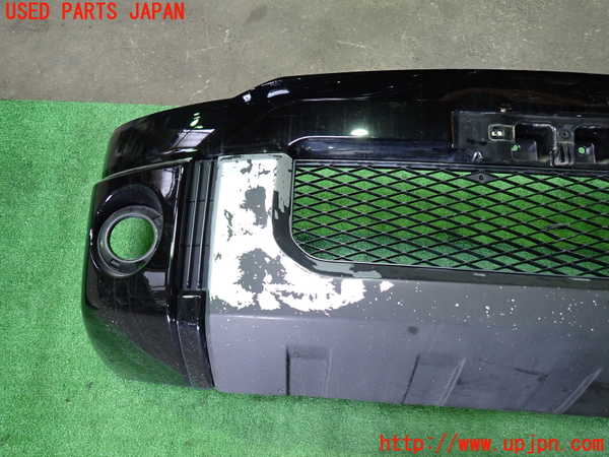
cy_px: 228
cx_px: 304
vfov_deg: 54.9
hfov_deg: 69.4
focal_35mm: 25
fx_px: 440
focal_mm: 4.5
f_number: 2
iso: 400
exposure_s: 1/30
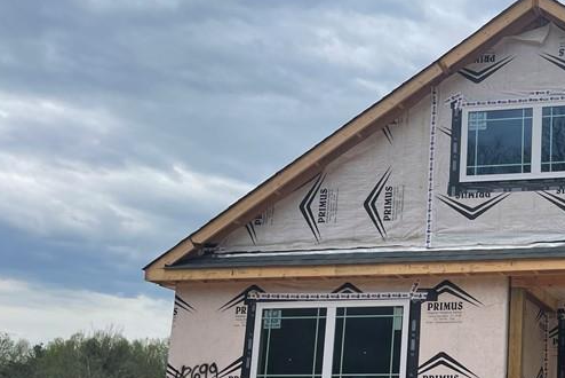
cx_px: 558
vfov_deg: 24.0
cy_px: 283
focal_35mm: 56
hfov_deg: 32.9
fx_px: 879
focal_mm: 5.1
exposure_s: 1/3003
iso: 32
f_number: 1.6
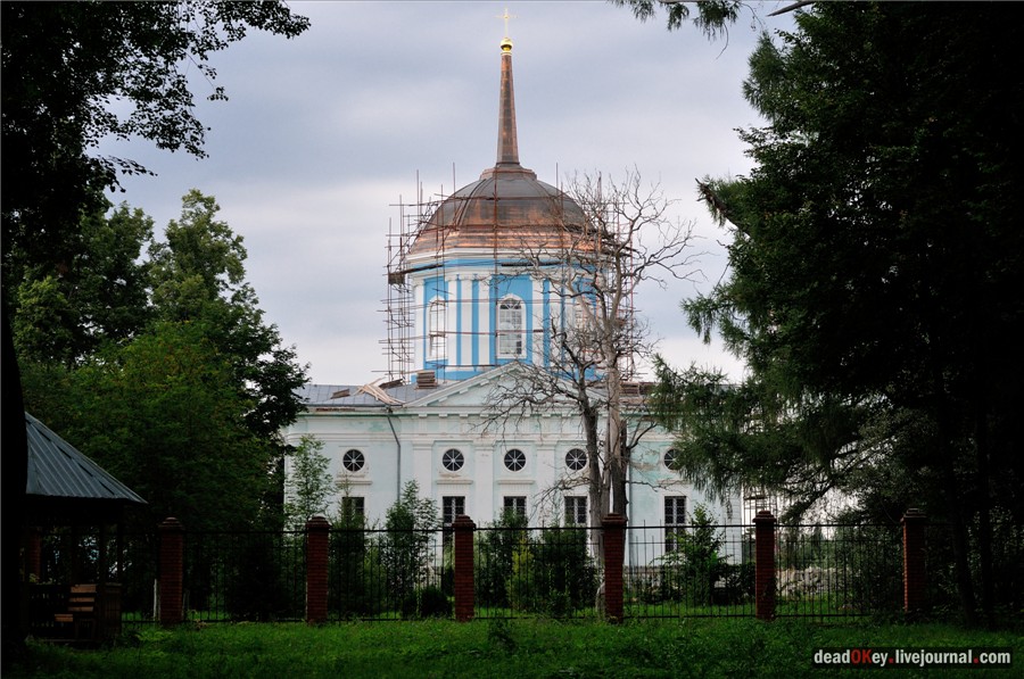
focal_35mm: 75
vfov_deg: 18.1
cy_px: 340
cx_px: 512
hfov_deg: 27.0
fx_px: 2130
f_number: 4.5
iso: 500
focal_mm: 50
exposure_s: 1/160
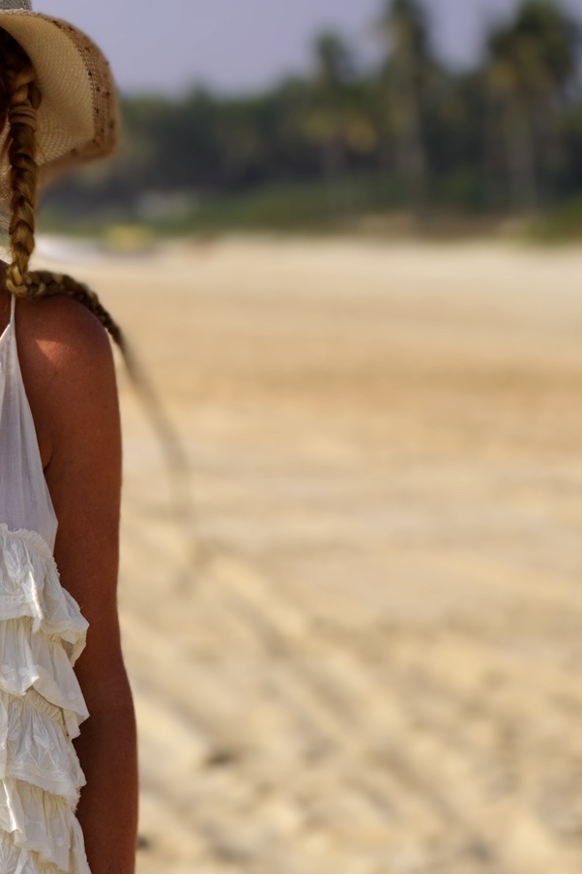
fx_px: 2888
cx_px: -133
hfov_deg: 11.3
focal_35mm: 119
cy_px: 924
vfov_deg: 16.8
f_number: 5.6
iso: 100
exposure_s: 1/1250
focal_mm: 28
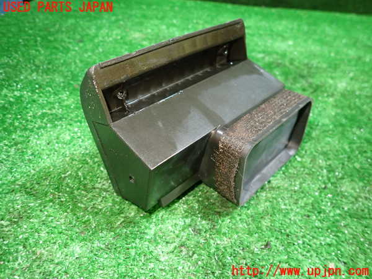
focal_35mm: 25
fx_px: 269
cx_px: 186
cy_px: 140
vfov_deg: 54.9
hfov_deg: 69.4
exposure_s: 1/30
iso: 500
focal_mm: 4.5
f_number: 2
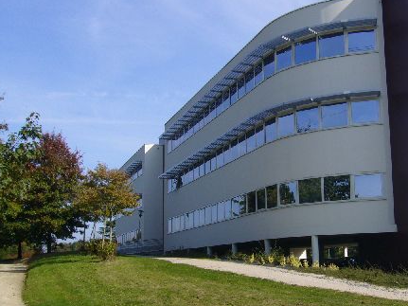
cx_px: 273
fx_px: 613
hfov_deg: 36.4
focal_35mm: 52
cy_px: 148
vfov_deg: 28.0
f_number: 5.6
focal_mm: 5.8
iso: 80
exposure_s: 1/400
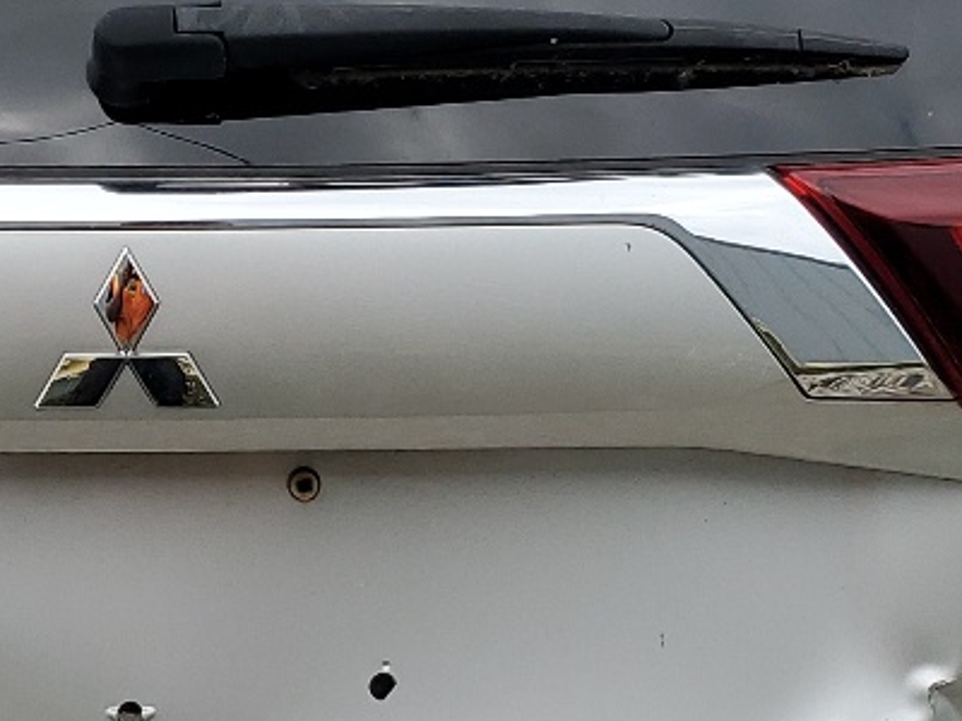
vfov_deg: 14.2
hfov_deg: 18.8
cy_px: 449
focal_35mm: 104
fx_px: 2890
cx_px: 248
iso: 50
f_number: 1.5
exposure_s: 1/2500
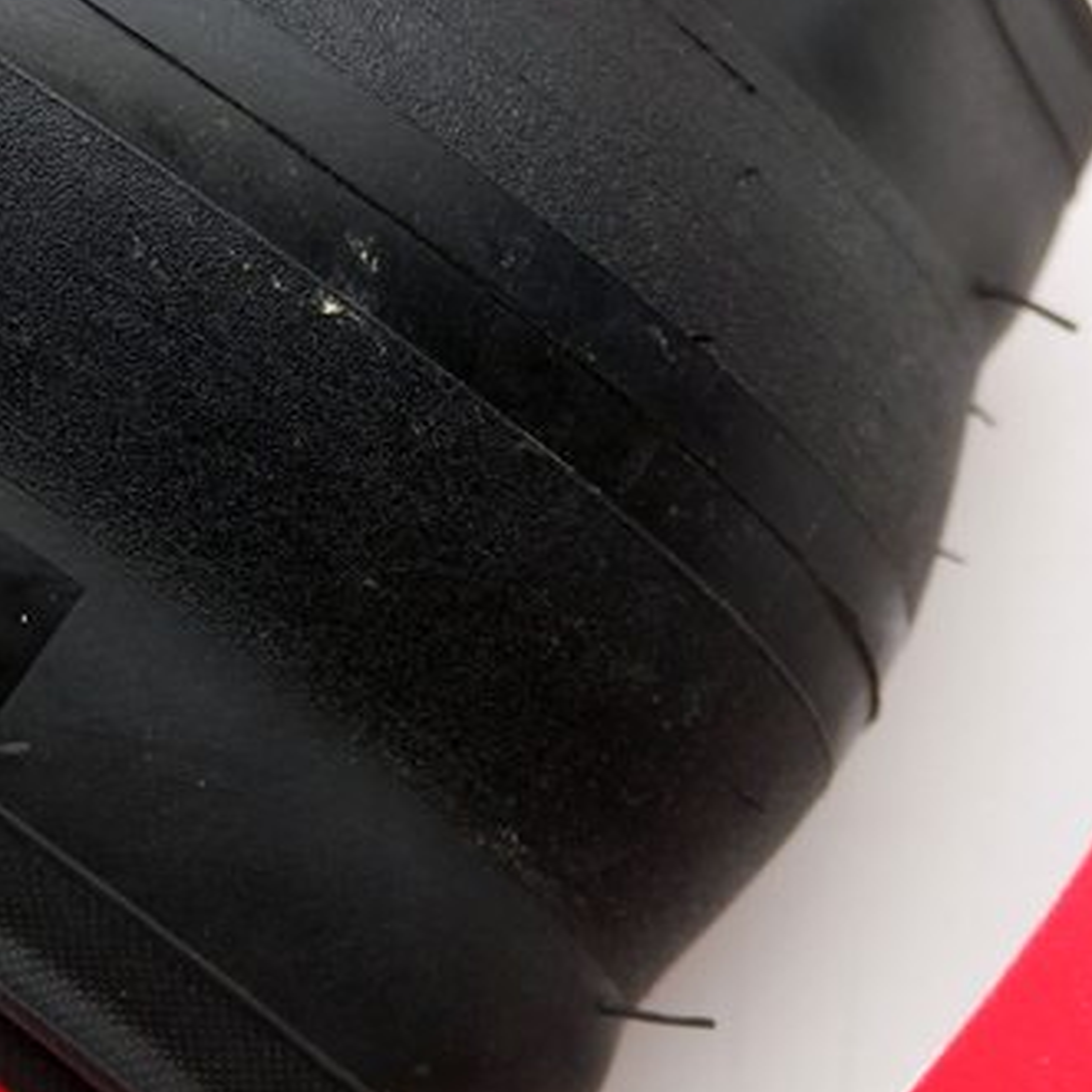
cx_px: -630
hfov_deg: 12.2
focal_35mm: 135
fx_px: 4818
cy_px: -46
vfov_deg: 12.7
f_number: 4.4
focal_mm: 26.4
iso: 200
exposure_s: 1/90
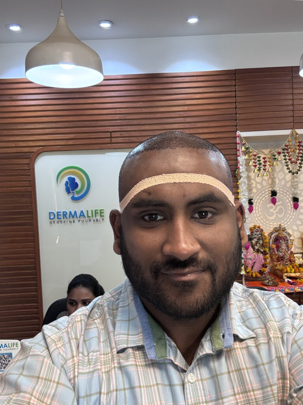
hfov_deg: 46.8
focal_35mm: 30
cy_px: 202
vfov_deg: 60.0
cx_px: 152
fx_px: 350
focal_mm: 2.69
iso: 160
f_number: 1.9
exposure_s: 1/50
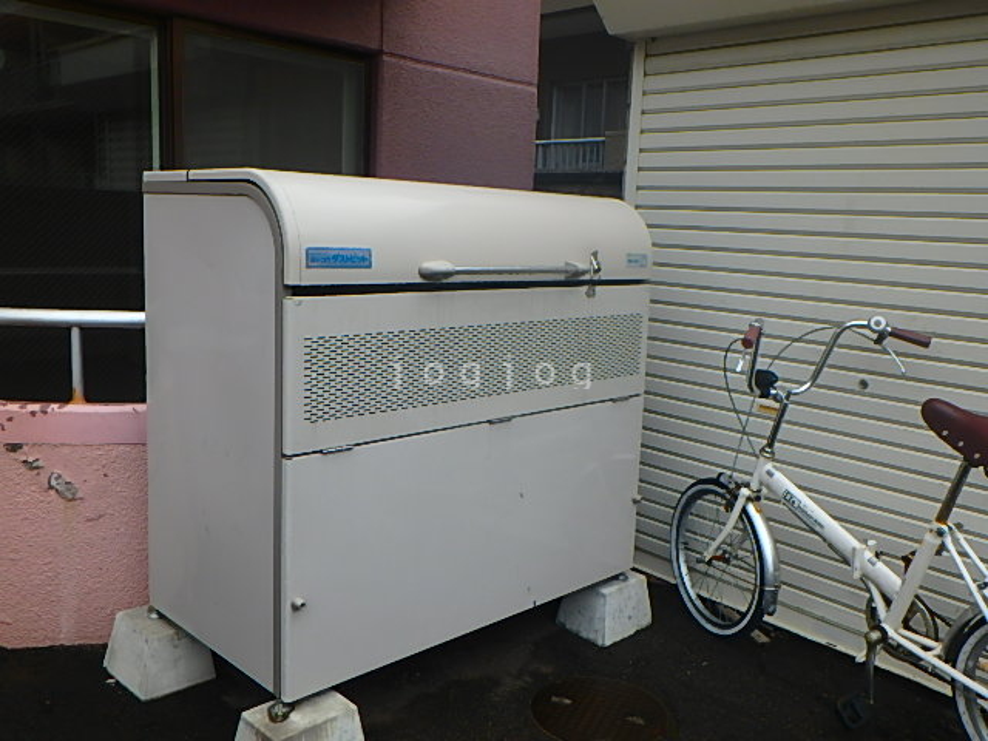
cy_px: 370
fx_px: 885
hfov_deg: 58.4
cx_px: 494
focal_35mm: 31
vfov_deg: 45.4
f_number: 4.7
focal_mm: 5.6
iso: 125
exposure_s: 1/160
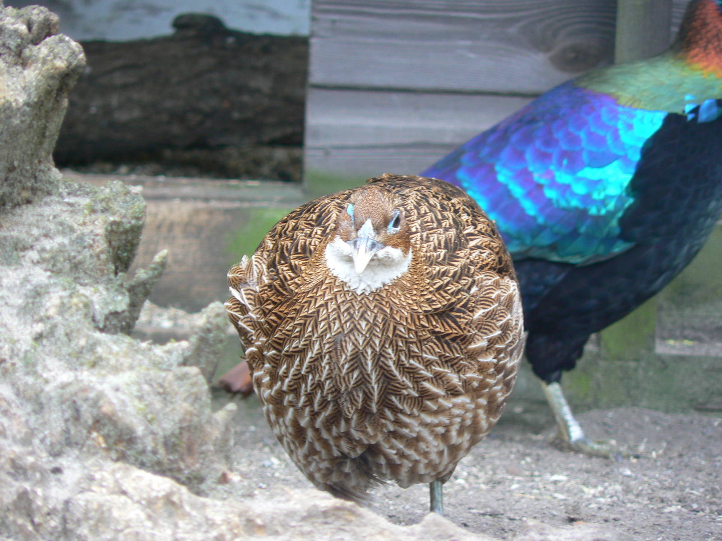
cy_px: 270
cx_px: 361
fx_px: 6382
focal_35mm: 306
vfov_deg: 4.9
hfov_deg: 6.5
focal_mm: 51
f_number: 3.3
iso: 80
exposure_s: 1/30
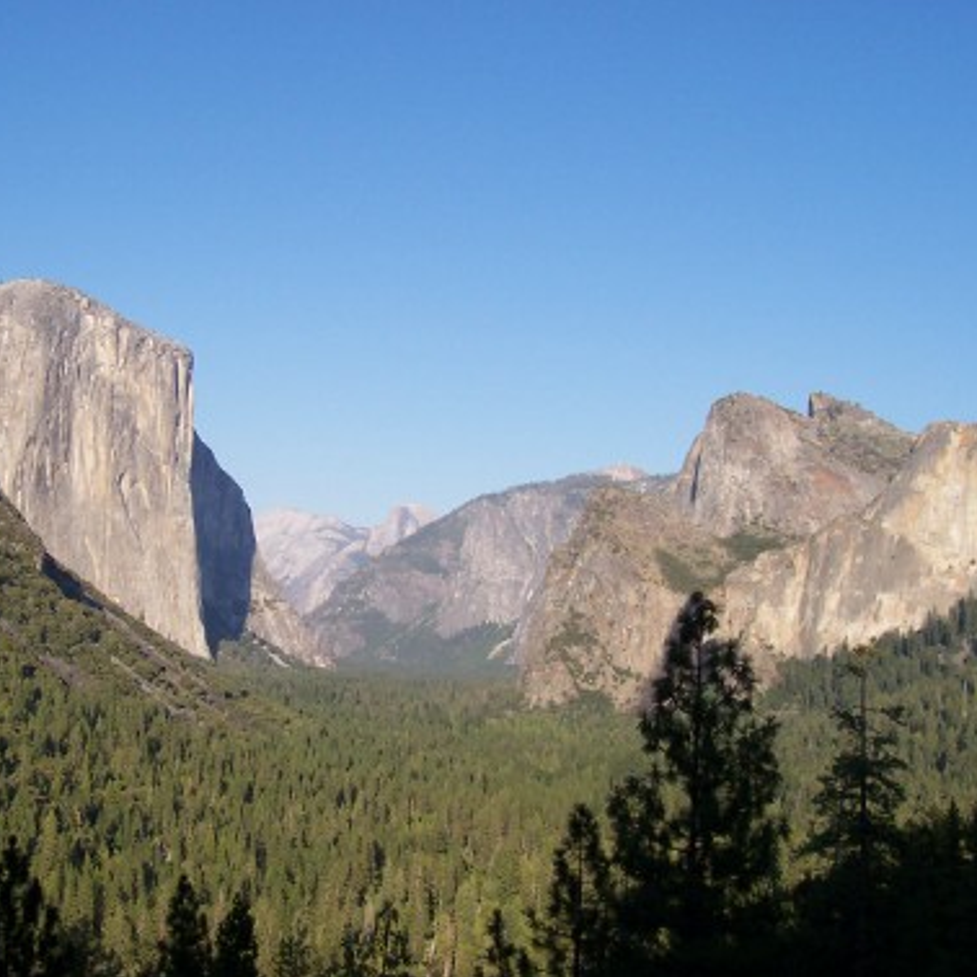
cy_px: 490
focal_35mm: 44
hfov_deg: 38.1
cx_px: 375
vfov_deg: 38.3
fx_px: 1405
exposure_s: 1/350
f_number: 5.6
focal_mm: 5.6
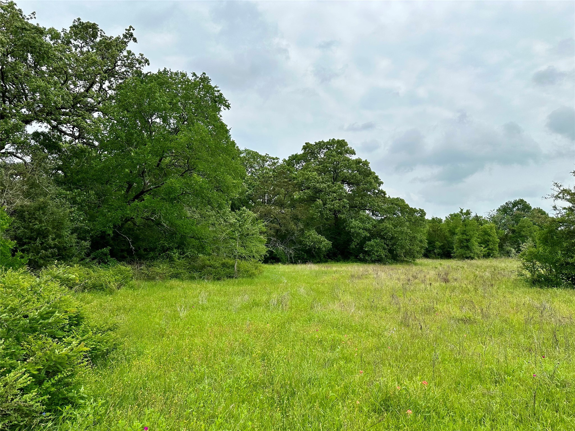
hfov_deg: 71.6
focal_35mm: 24
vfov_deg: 56.8
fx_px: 399
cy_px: 216
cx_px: 288
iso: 80
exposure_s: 1/6211
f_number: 1.78
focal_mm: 6.86
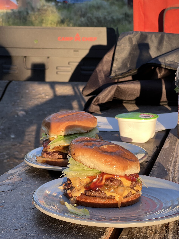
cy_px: 120
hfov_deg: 19.1
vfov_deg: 25.3
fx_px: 531
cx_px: 90
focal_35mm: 77
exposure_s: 1/99
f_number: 2.8
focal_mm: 9
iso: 40
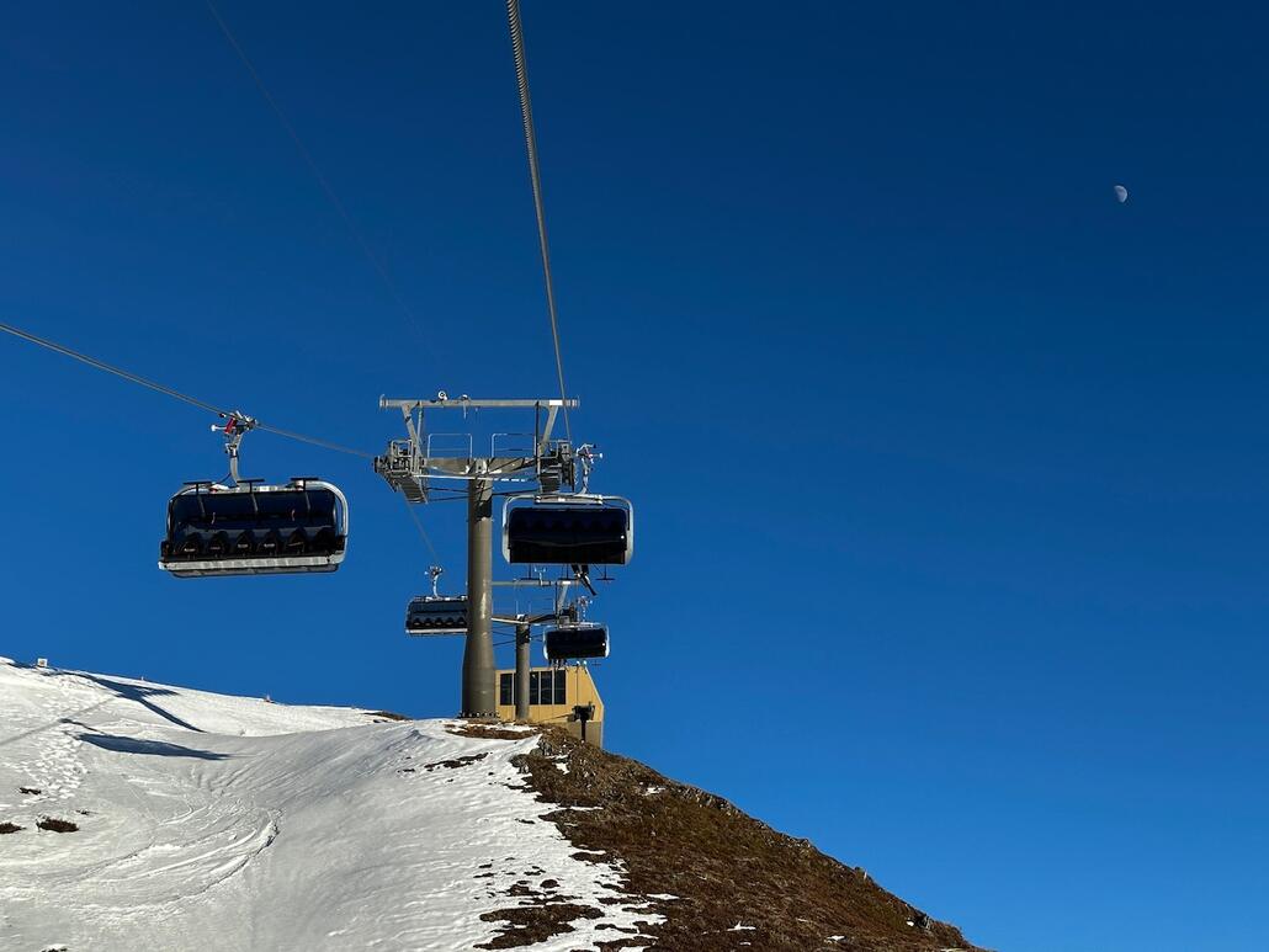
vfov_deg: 30.3
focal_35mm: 48
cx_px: 634
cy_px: 476
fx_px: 1760
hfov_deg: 39.6
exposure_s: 1/3367
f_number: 1.78
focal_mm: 6.86
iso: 64
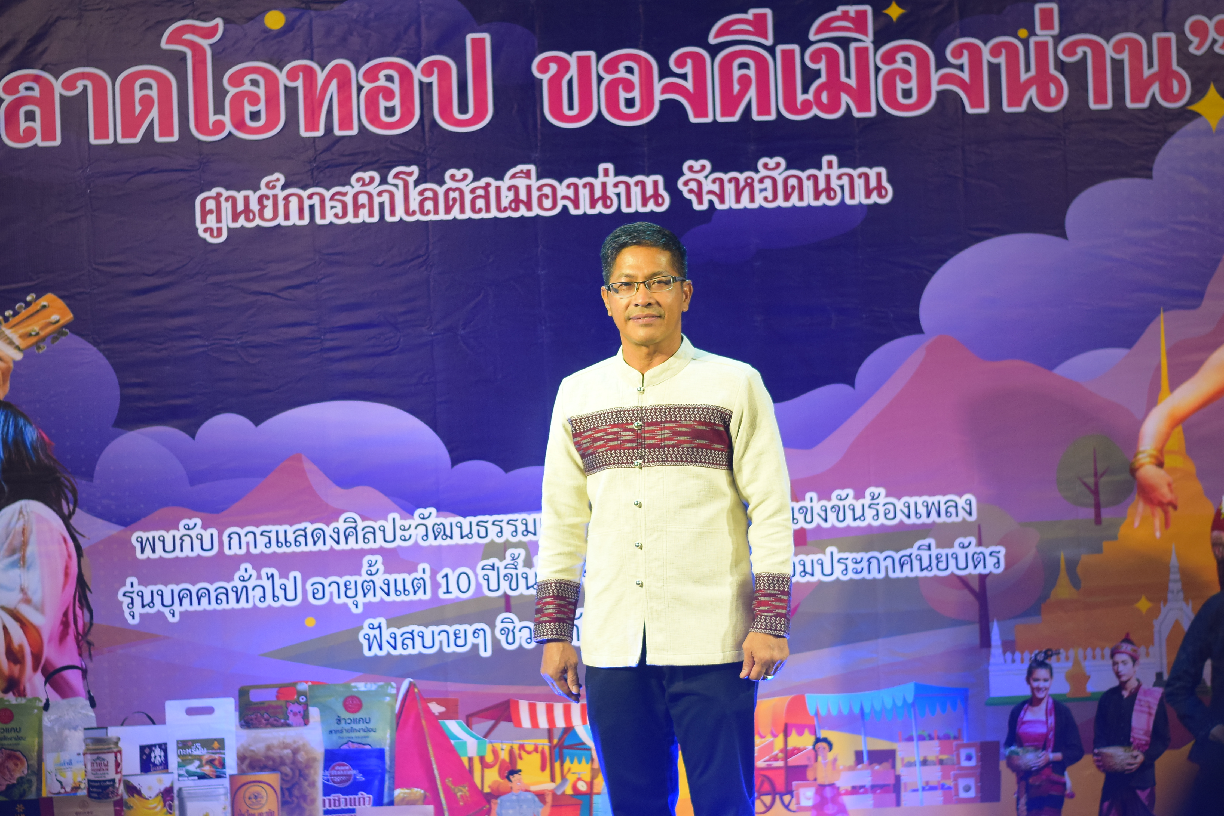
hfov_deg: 27.0
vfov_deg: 18.2
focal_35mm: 75
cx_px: 612
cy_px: 408
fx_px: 2550
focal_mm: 50
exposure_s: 1/1250
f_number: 2.2
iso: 1000
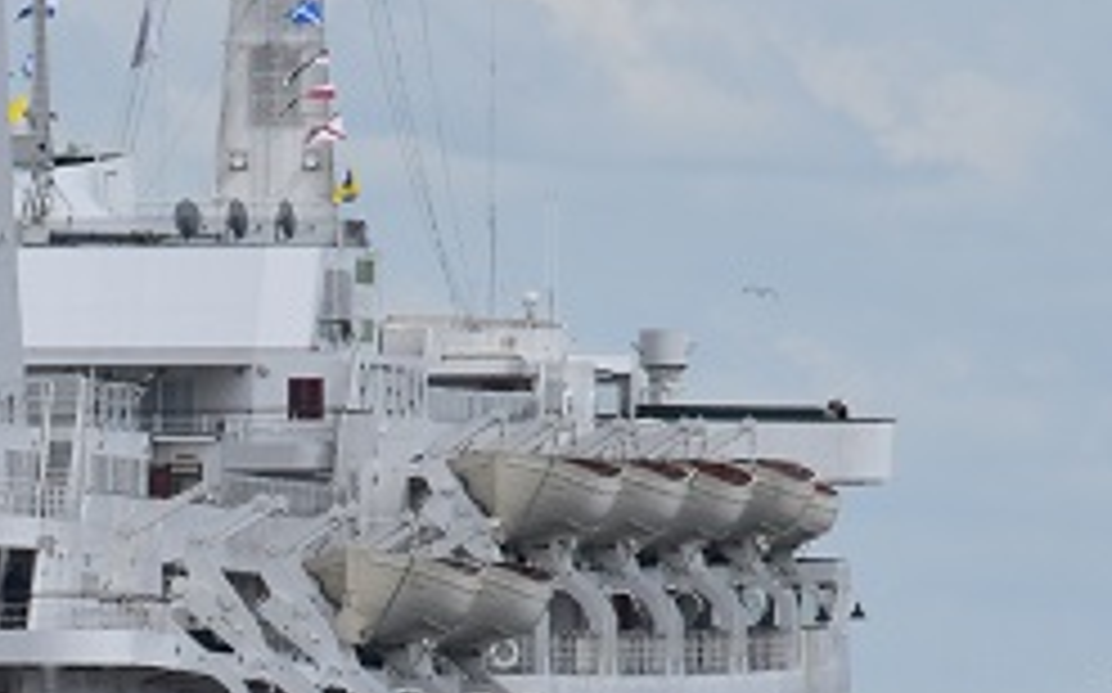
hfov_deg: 3.9
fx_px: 16327
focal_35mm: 539
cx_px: -468
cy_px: 495
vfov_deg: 2.4
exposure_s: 1/400
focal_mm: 85
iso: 200
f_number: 10
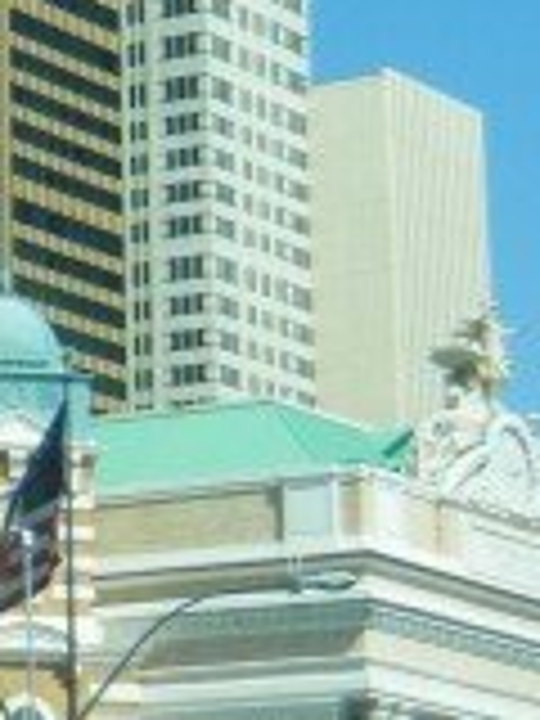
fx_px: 3890
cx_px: -540
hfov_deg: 7.6
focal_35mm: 187
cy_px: 94
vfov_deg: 10.5
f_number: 7.4
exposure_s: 1/370
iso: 160
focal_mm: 7.1
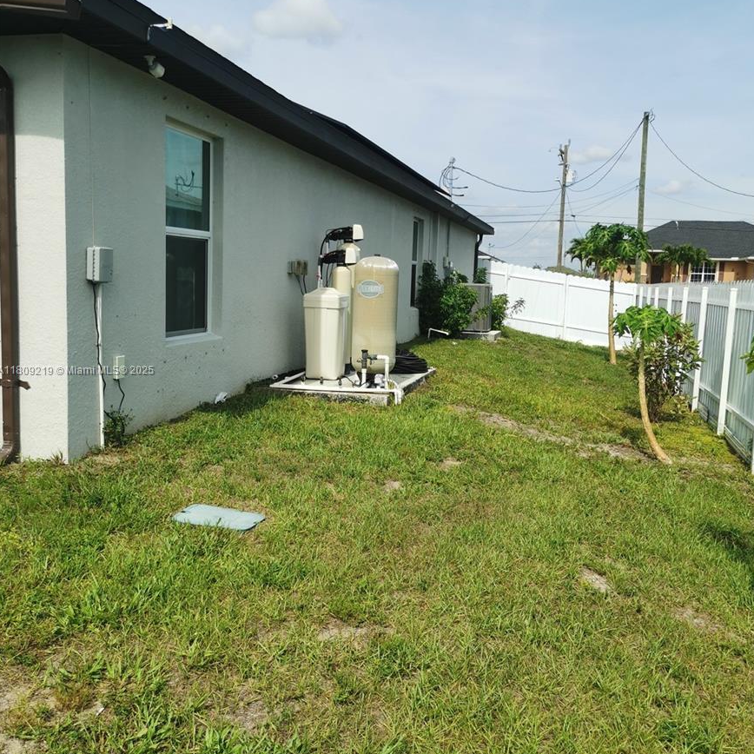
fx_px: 813
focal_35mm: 33
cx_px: 386
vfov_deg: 49.7
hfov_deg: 49.7
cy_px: 371
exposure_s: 1/3650
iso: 50
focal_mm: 5.56
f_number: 1.6
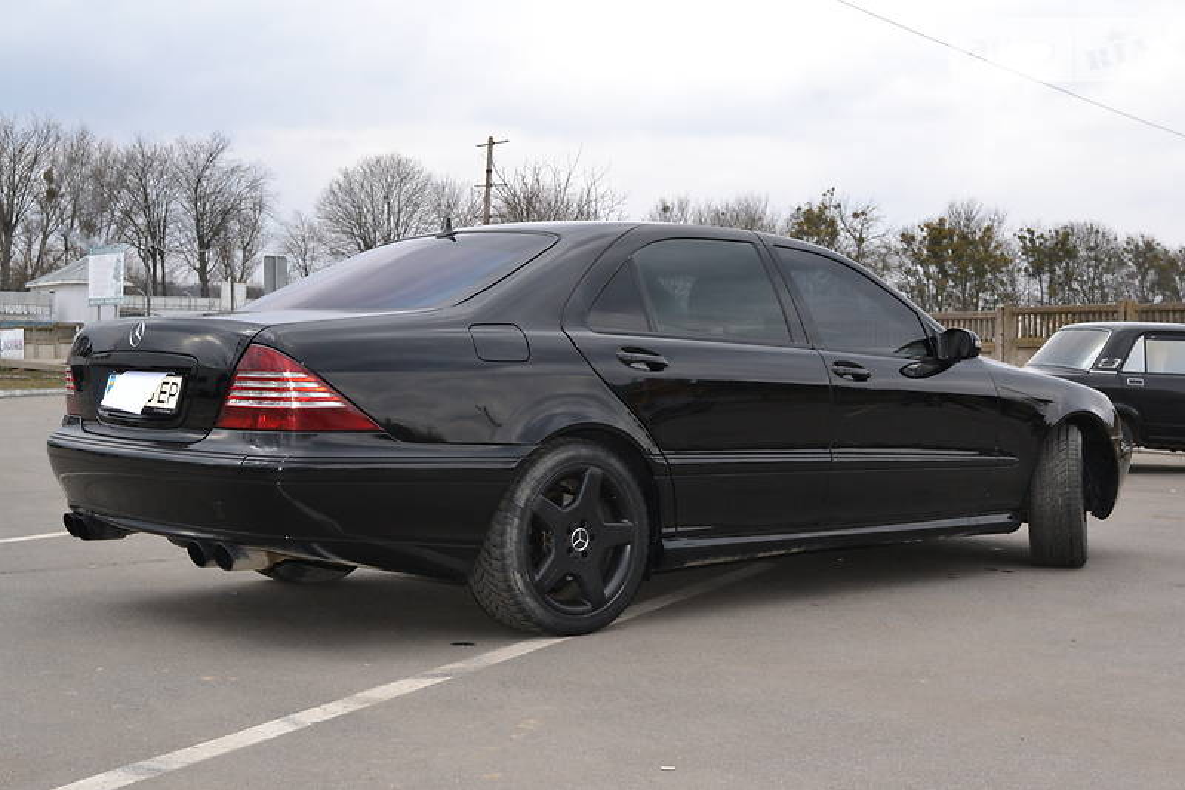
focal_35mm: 48
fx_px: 1580
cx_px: 592
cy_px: 395
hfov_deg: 41.1
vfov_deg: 28.1
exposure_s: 1/200
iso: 800
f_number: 10
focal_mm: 32
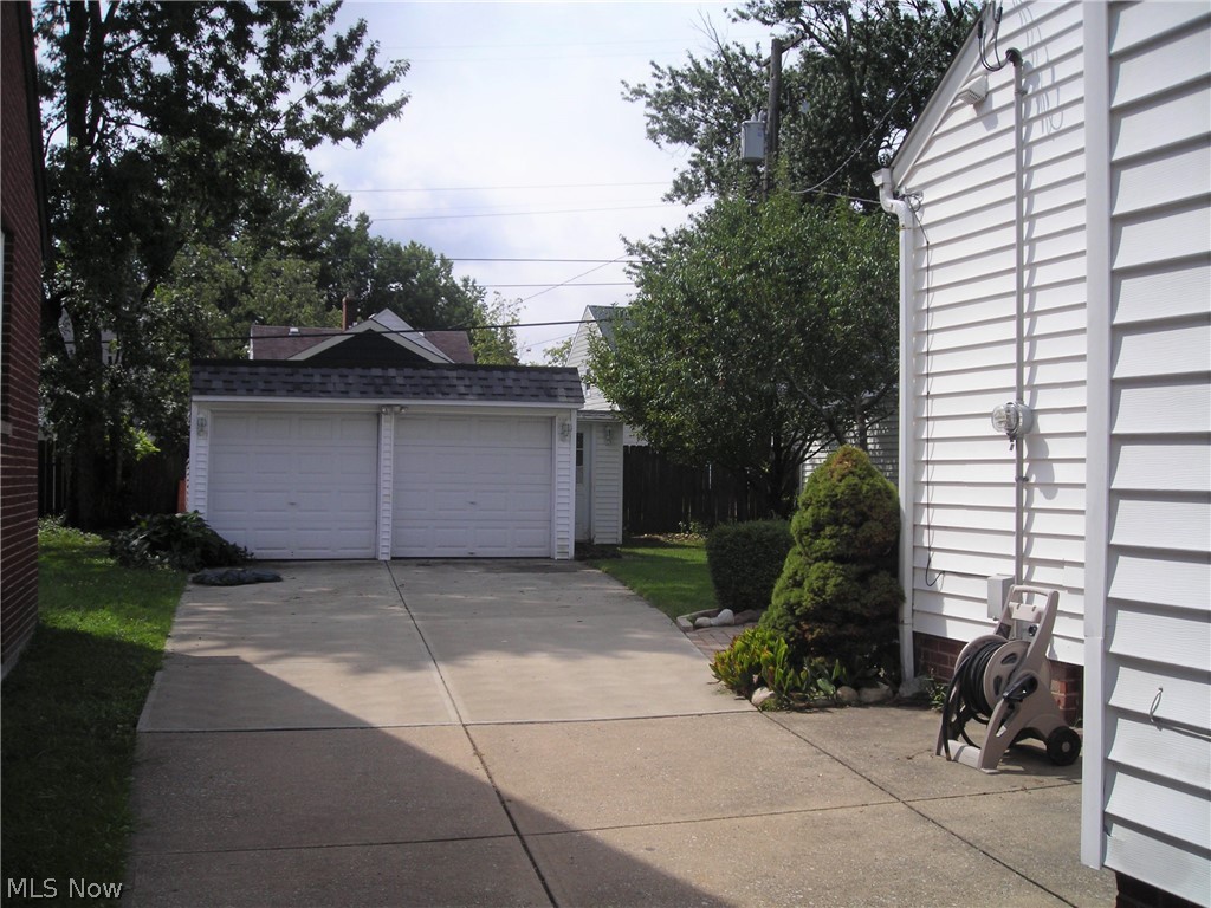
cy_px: 454
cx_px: 606
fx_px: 1329
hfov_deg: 49.0
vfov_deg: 37.7
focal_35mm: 38
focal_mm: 6.3
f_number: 6.4
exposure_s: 1/304
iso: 50
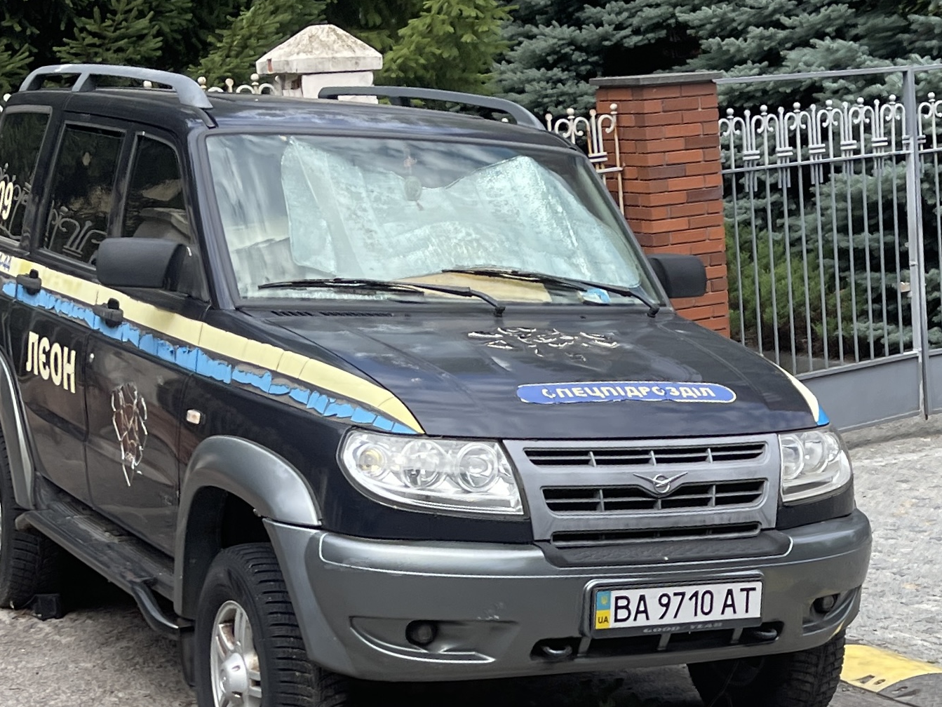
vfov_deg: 44.0
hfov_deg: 56.7
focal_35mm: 32
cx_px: 418
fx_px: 871
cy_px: 409
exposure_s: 1/1403
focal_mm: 5.1
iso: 32
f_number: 1.6
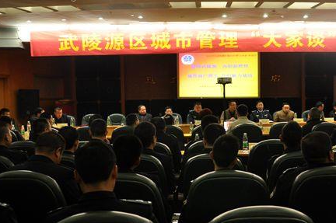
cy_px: 118
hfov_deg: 39.4
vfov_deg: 26.9
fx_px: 466
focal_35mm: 50
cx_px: 211
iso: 800
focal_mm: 24
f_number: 3.8
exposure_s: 1/25
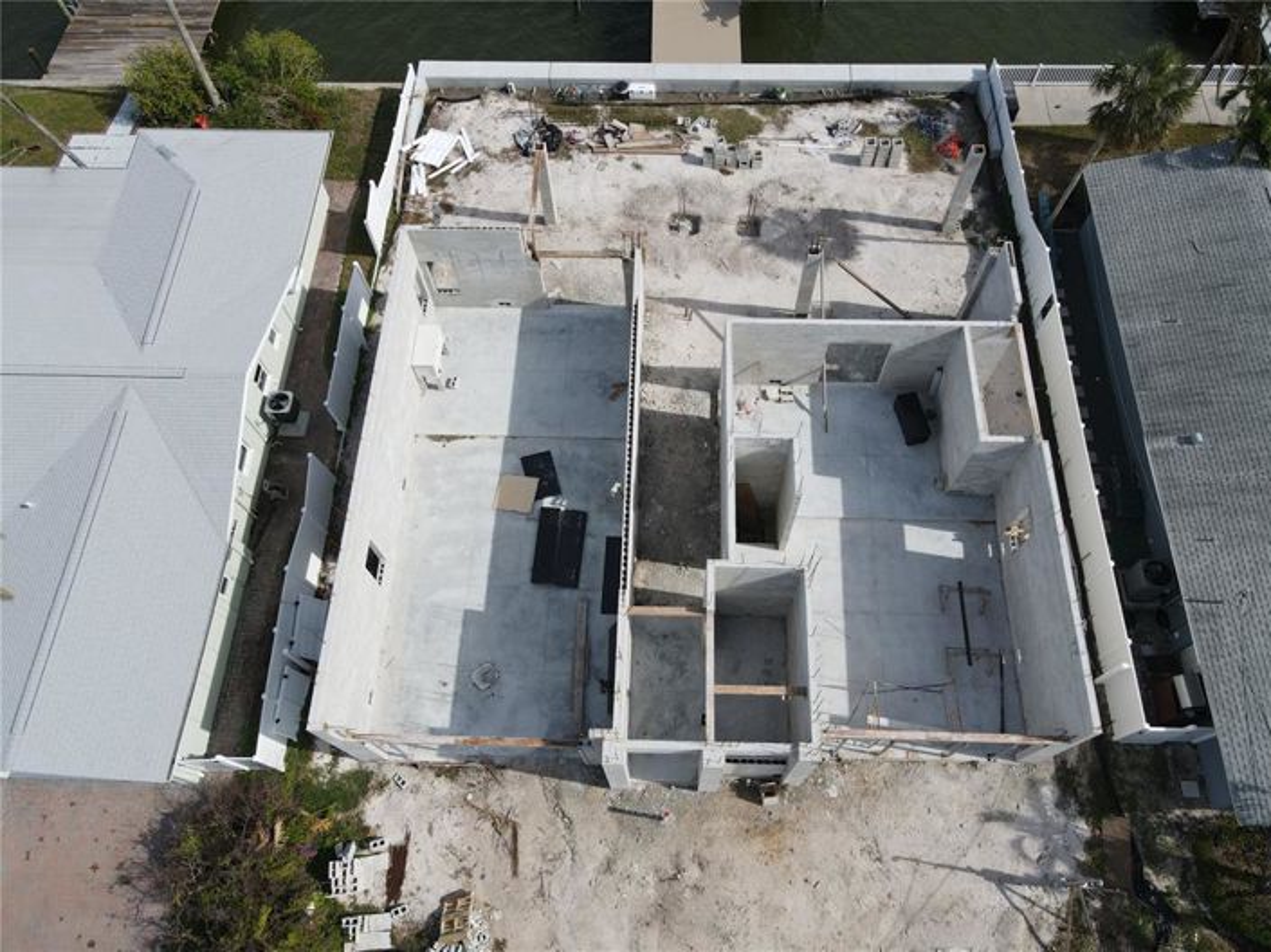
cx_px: 636
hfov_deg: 71.6
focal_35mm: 24
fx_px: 881
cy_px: 476
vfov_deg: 56.8
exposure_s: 1/800
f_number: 2.8
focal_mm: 4.5
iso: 100
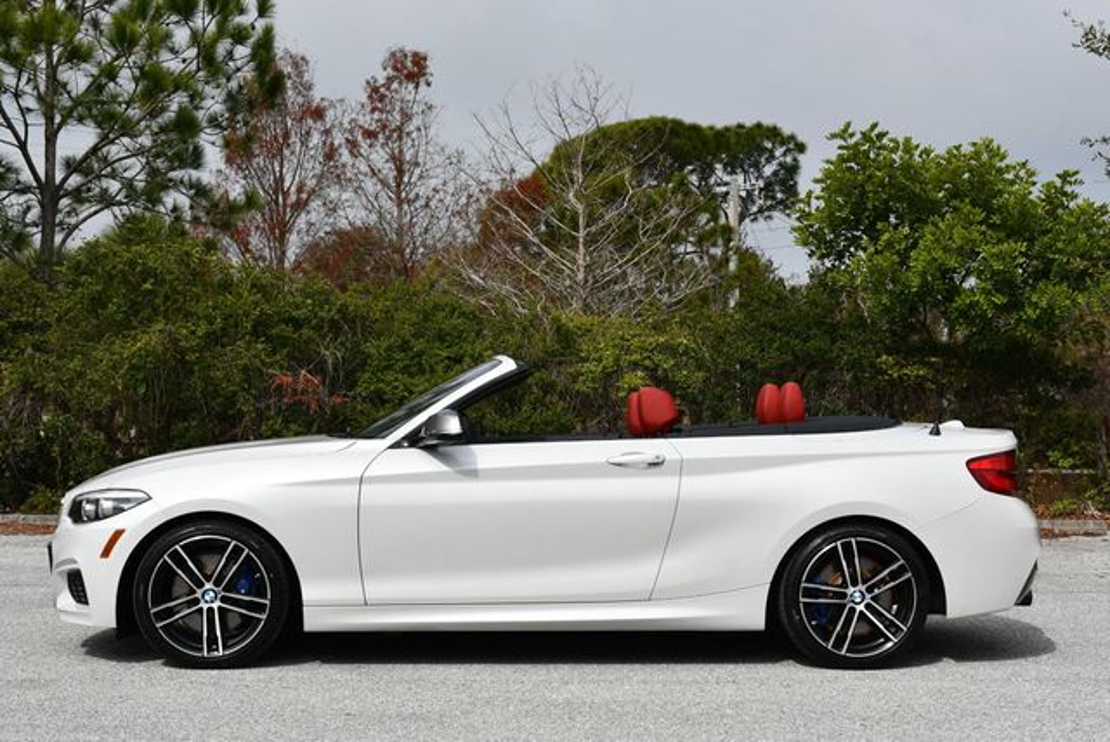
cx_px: 555
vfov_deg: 23.4
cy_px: 371
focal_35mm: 58
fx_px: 1790
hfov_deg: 34.5
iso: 100
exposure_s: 1/320
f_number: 9
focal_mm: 29
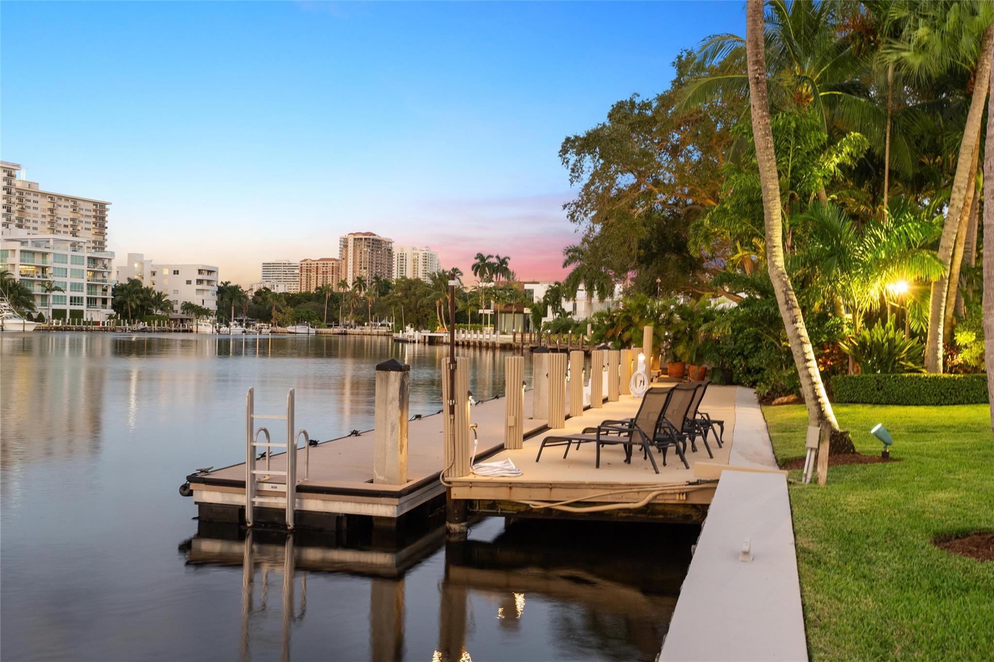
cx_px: 497
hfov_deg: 53.1
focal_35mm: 36
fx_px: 994
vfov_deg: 36.8
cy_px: 331
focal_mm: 24
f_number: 7.1
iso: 400
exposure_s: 1/1.25
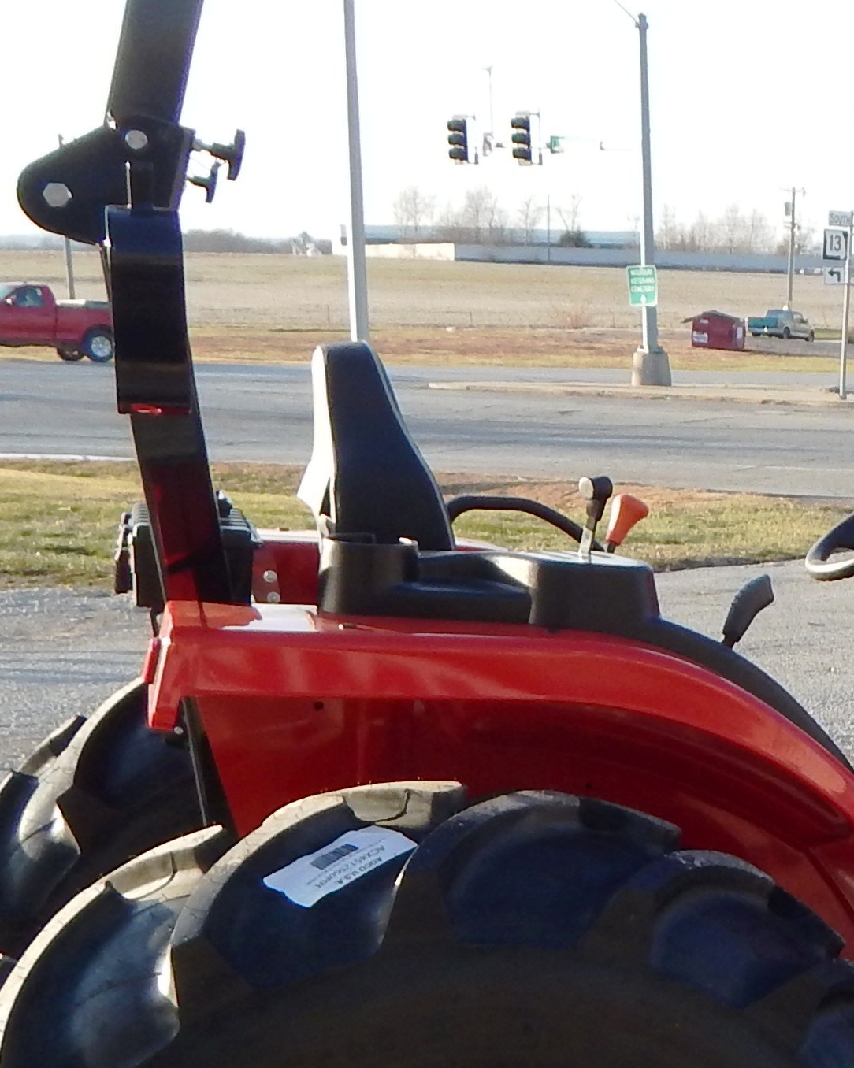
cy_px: 781
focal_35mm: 73
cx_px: 1268
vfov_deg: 25.8
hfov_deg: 18.6
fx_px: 2307
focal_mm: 4
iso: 125
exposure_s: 1/400
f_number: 3
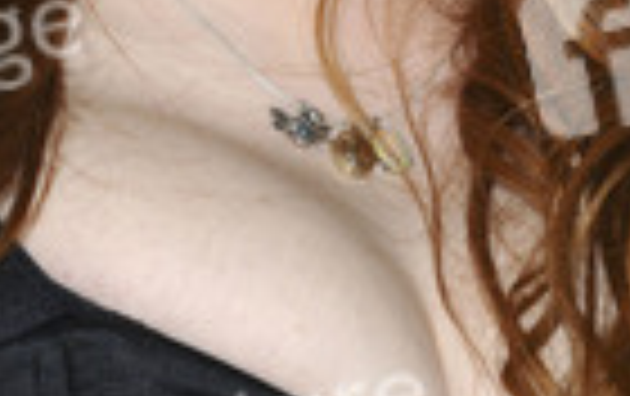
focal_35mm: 720
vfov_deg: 1.8
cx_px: 344
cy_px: -194
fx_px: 12390
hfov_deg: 2.9
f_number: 4.5
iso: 200
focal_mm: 165
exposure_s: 1/200
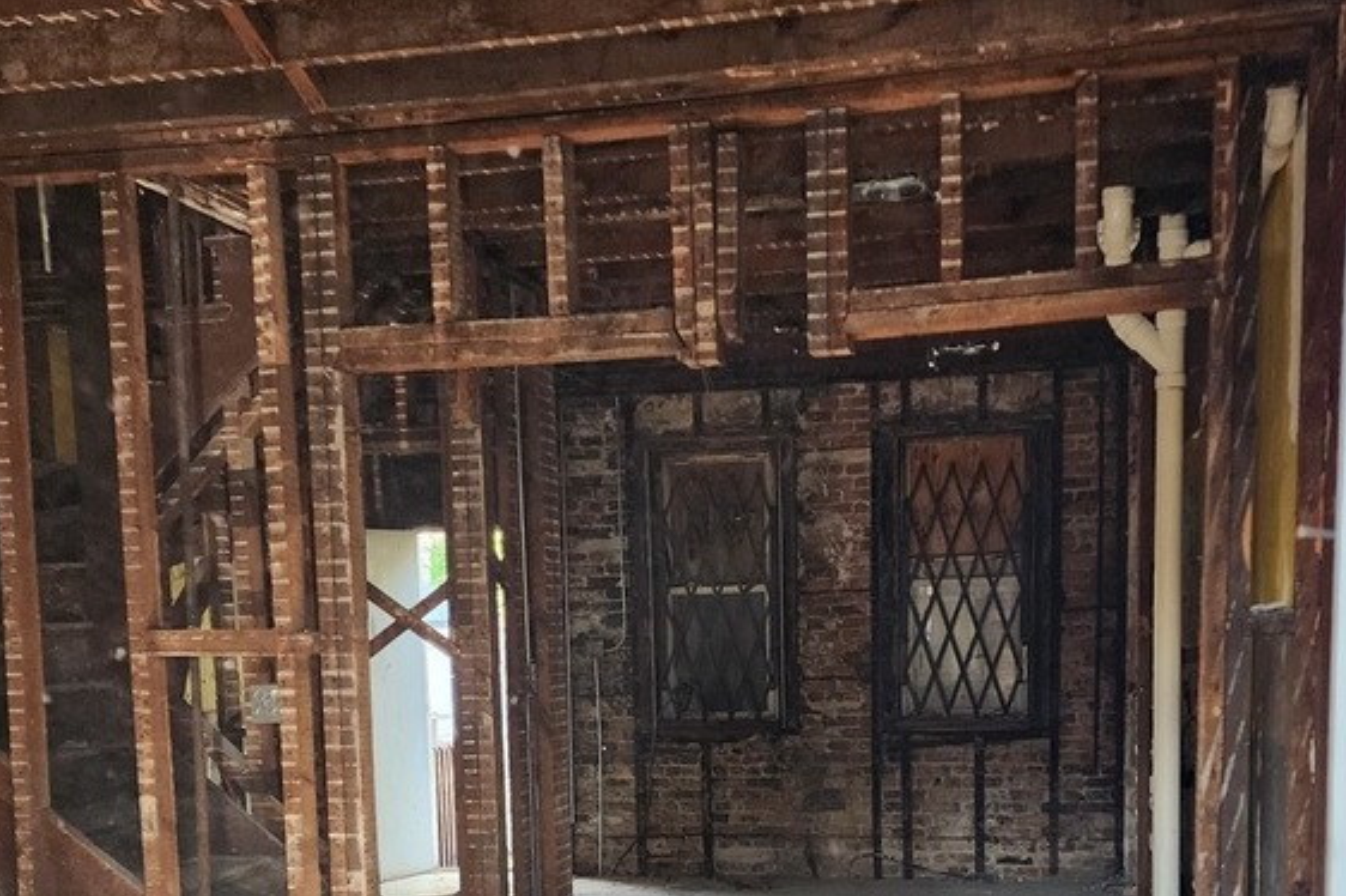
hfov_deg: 42.8
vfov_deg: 27.9
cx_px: 687
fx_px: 1719
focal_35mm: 46
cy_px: 848
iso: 250
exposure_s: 1/120
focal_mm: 6.4
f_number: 1.8
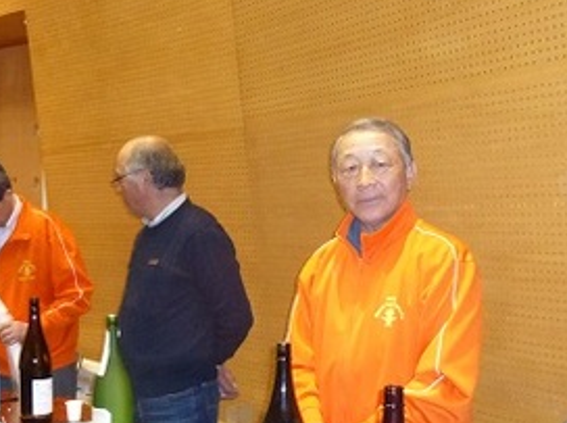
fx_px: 867
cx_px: 292
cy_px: 287
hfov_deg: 36.2
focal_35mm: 53
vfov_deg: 27.3
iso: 1000
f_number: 3.4
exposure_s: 1/60
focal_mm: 5.6
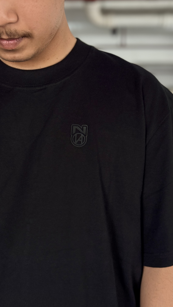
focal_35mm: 53
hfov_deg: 22.6
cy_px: 152
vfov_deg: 39.2
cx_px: 82
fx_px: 432
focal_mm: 6.76
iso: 125
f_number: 1.78
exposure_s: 1/100
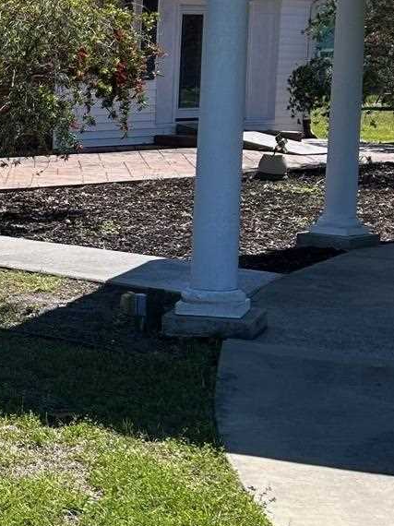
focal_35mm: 92
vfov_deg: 21.3
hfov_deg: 14.5
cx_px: -268
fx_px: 1397
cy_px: 249
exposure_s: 1/2915
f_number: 1.5
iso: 50
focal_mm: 5.7
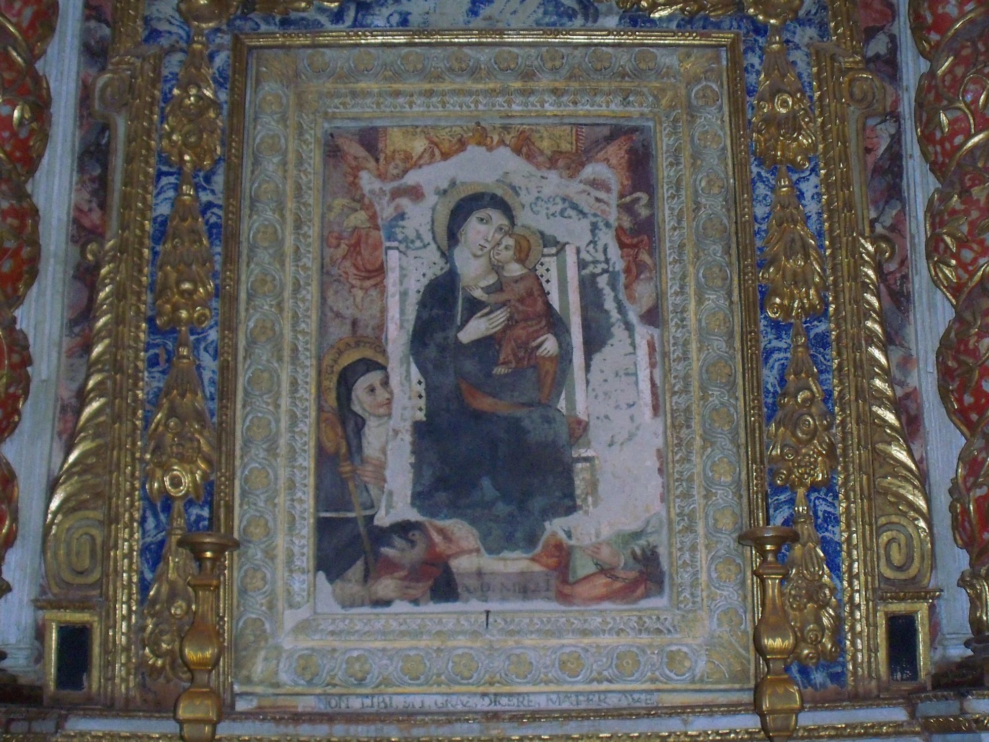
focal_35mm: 51
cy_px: 371
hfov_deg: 37.5
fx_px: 1457
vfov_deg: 28.6
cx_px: 494
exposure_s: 1/80
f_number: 4.5
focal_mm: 9.1
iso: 400
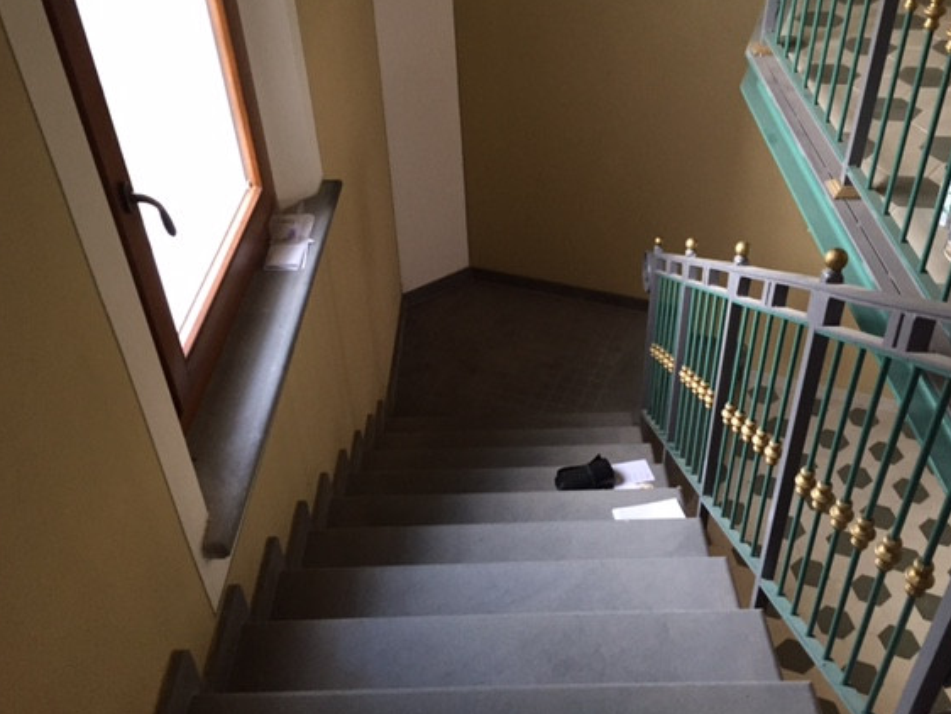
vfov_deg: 42.9
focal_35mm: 33
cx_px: 509
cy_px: 330
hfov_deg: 55.3
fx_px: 907
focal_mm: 4.15
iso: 160
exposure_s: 1/30
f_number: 2.2
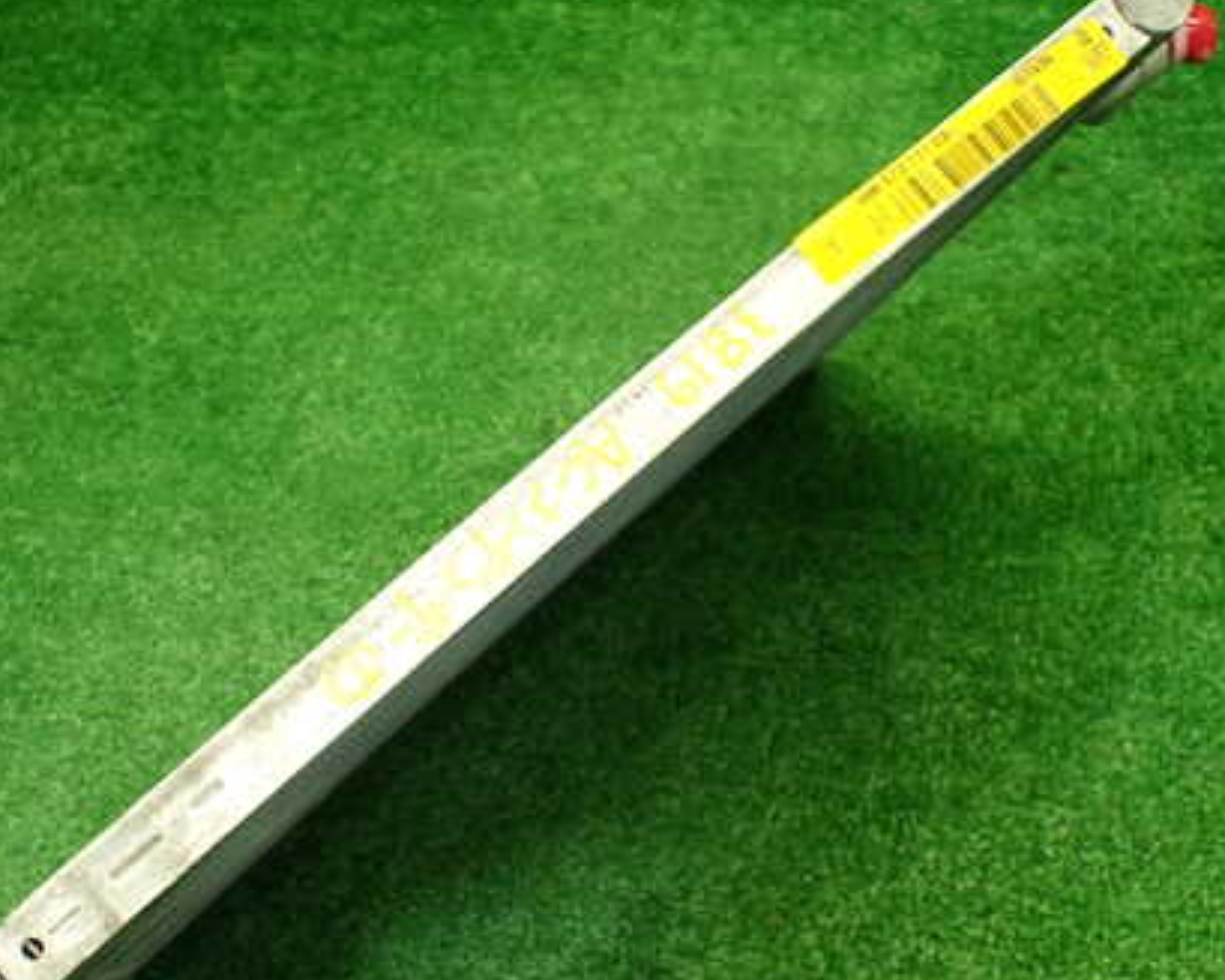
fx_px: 1559
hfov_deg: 42.9
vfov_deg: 34.9
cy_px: 533
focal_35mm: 43
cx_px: 548
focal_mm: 5.4
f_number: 2.3
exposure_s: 1/125
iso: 500
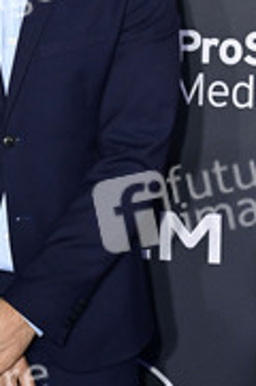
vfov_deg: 14.9
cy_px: 96
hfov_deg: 9.9
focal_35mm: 137
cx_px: 9
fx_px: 1467
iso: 1000
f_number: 5.6
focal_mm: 62
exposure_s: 1/250
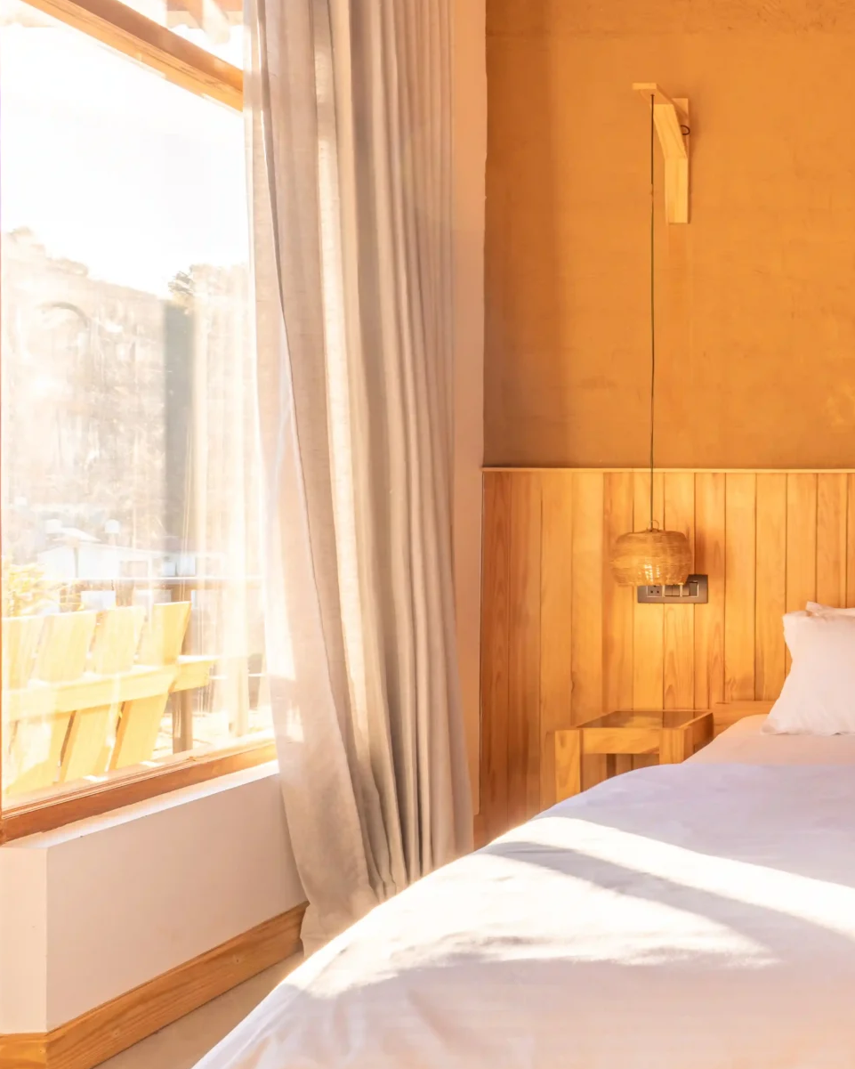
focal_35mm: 34
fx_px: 1075
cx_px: 1079
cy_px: 518
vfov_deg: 52.8
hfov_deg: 33.3
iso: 100
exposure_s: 1/640
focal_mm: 17
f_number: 11
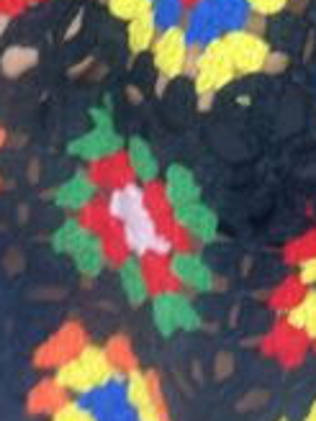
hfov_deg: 20.0
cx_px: 239
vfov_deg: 24.3
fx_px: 889
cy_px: -80
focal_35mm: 73
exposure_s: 1/100
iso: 80
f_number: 2.2
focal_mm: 2.71
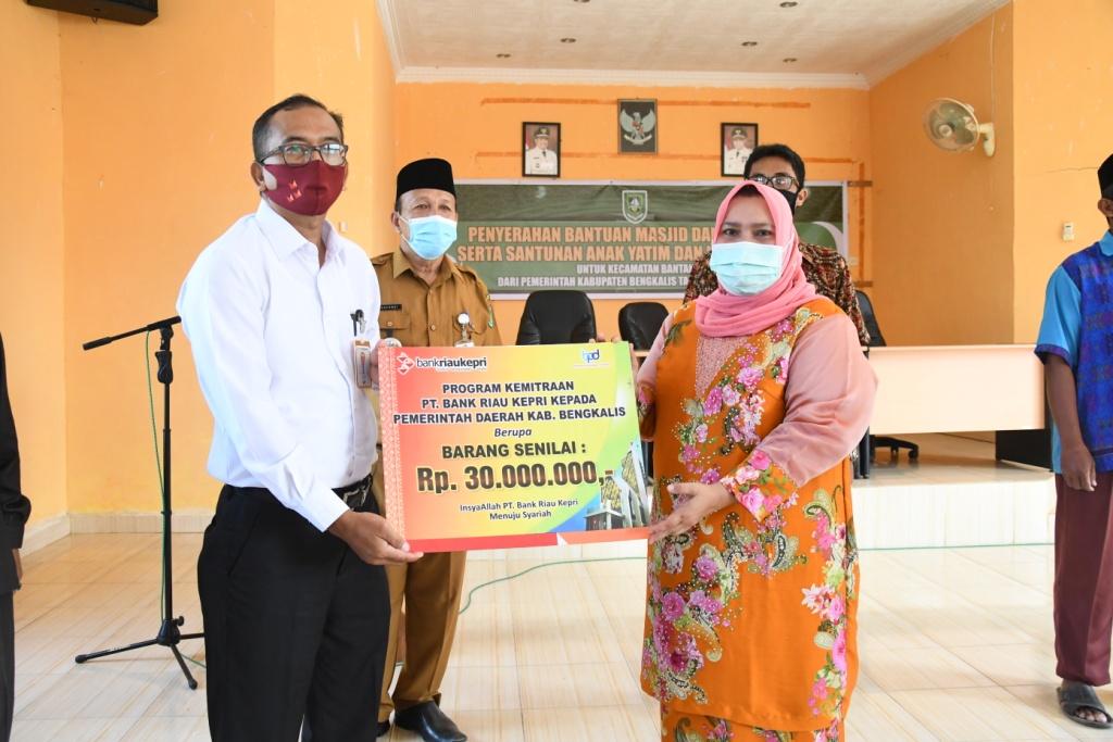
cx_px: 556
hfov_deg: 60.3
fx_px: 958
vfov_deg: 42.3
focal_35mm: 31
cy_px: 371
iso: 2000
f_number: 4.5
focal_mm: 21
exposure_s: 1/200
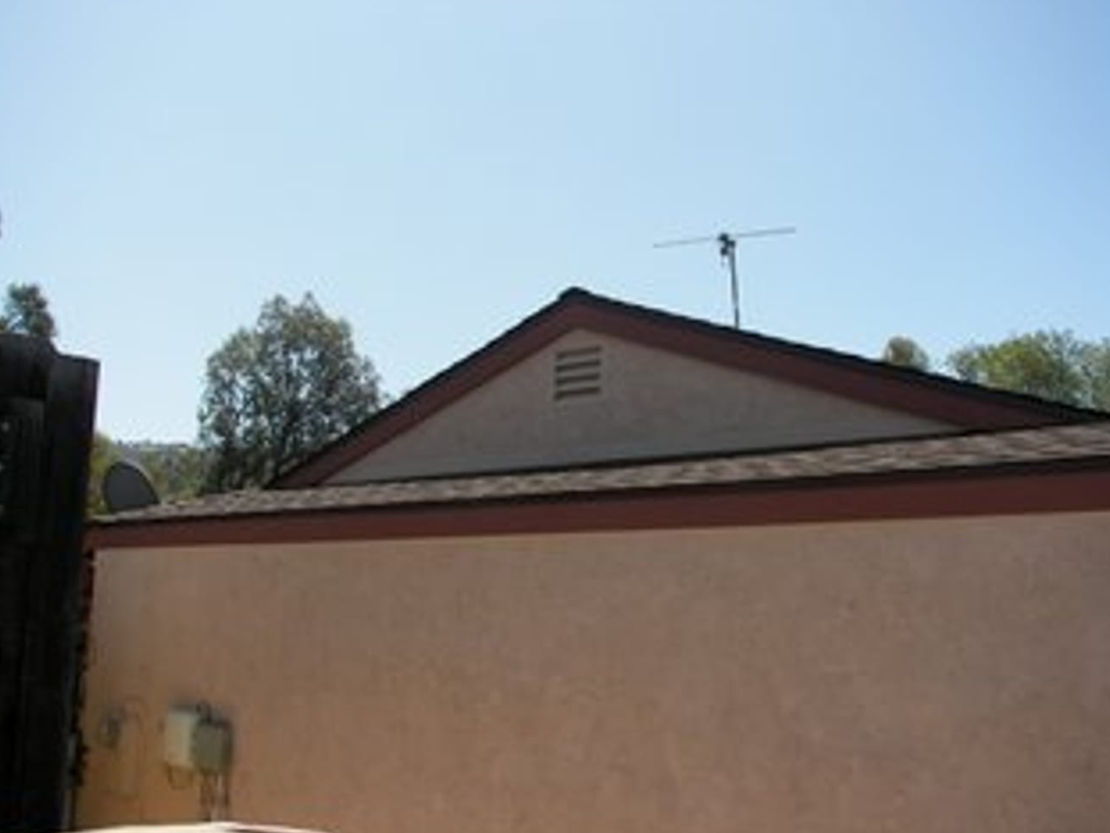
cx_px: 567
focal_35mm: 37
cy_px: 419
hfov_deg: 50.1
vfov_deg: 38.7
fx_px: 1187
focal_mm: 6
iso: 50
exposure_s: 1/500
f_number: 4
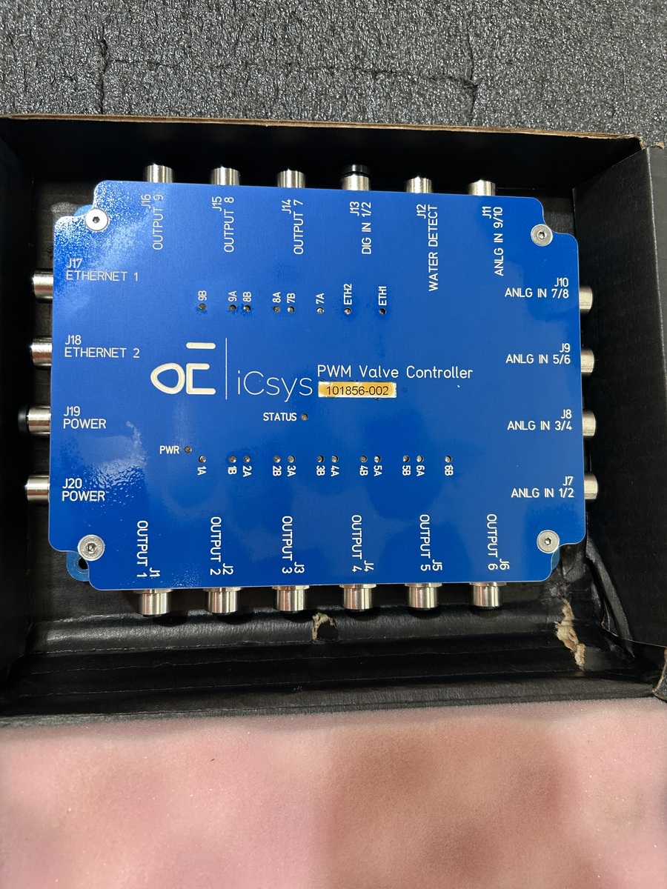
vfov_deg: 67.3
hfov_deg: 53.1
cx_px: 334
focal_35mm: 26
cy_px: 444
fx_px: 668
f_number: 1.5
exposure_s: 1/50
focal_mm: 5.7
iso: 80
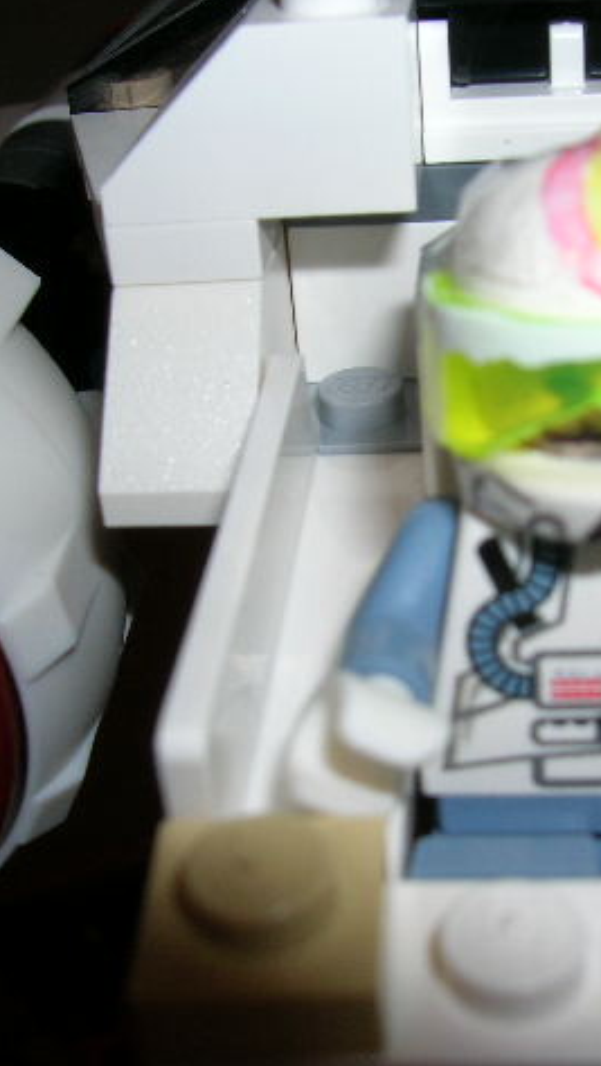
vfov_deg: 41.3
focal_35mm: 50
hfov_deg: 23.9
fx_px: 1415
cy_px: 529
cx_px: 392
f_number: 4.9
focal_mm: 5.7
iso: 50
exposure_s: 1/60.1
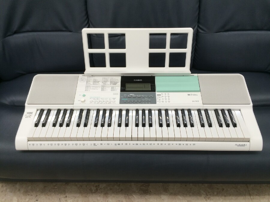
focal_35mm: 29
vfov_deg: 48.2
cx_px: 135
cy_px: 101
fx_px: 226
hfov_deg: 61.7
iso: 40
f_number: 2.2
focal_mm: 4.15
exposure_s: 1/60
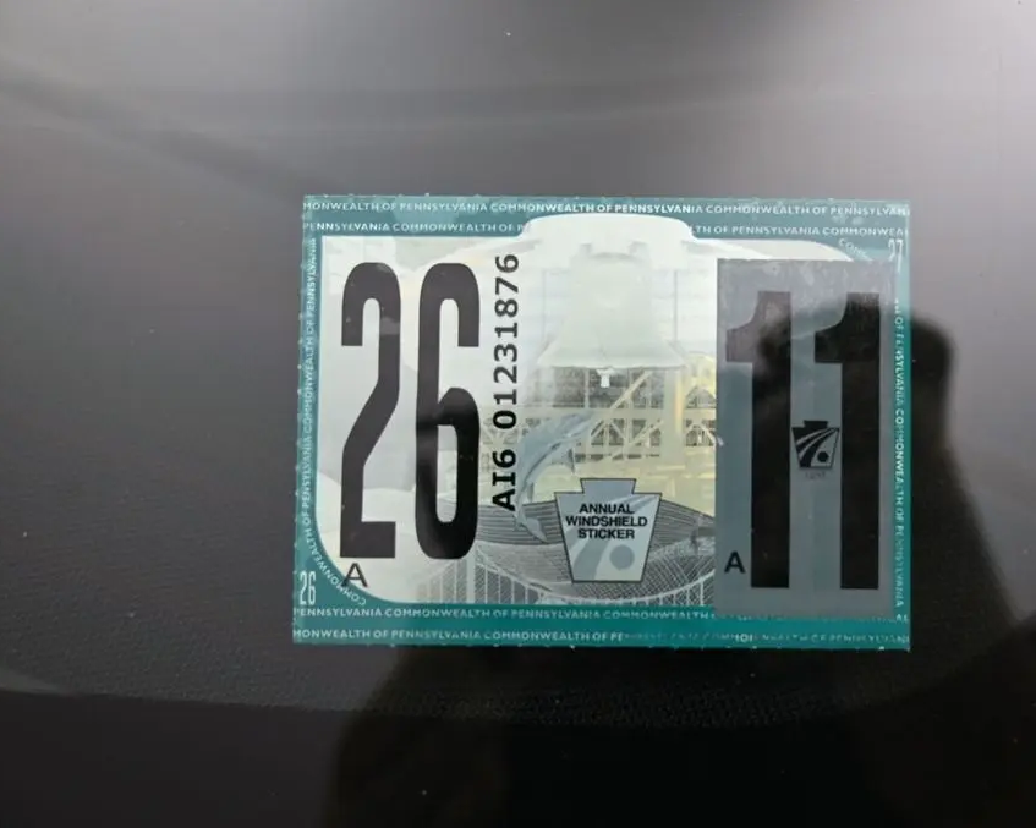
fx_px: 1305
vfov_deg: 35.2
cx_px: 610
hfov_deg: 43.1
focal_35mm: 43
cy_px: 415
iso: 320
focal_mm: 25
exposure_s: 1/250
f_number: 4.2
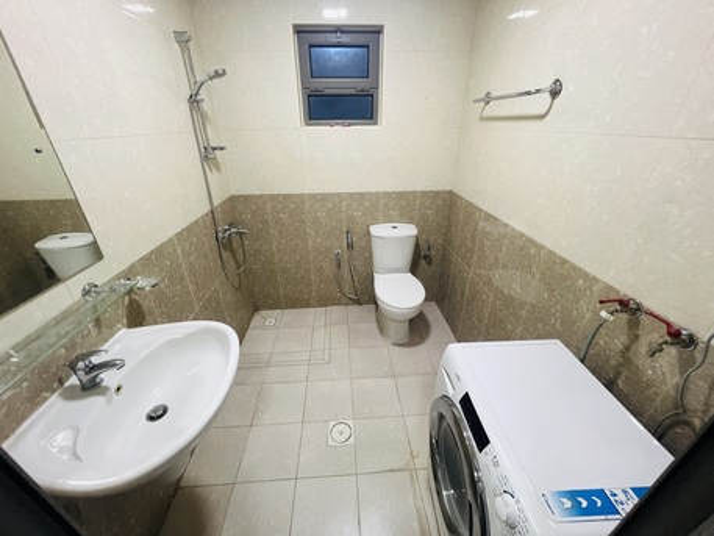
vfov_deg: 89.9
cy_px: 268
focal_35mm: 13
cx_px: 357
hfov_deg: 106.2
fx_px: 268
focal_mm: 1.57
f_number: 1.8
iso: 320
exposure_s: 1/50
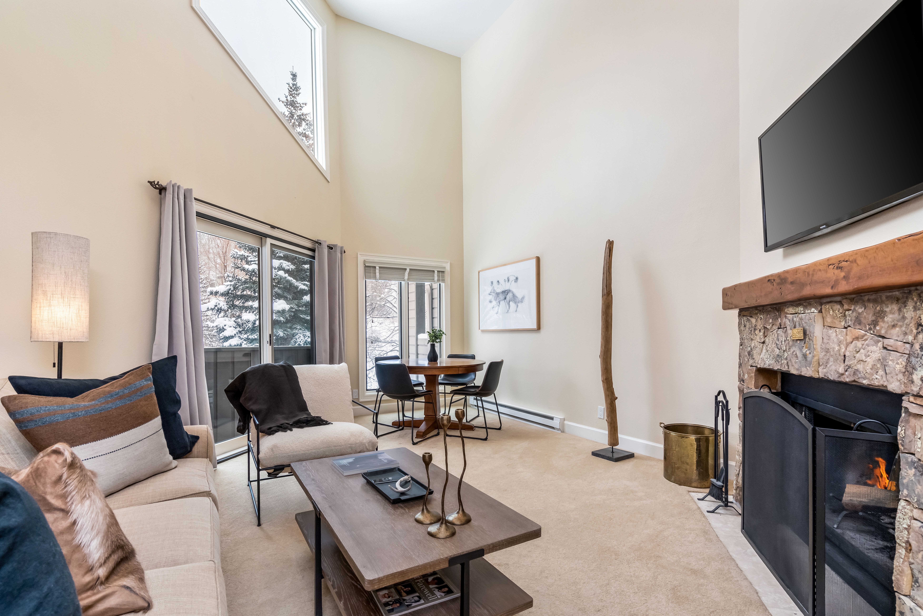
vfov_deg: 73.7
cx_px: 462
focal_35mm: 16
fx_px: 410
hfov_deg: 96.7
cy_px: 308
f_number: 8
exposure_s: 1/50
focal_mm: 16
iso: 800
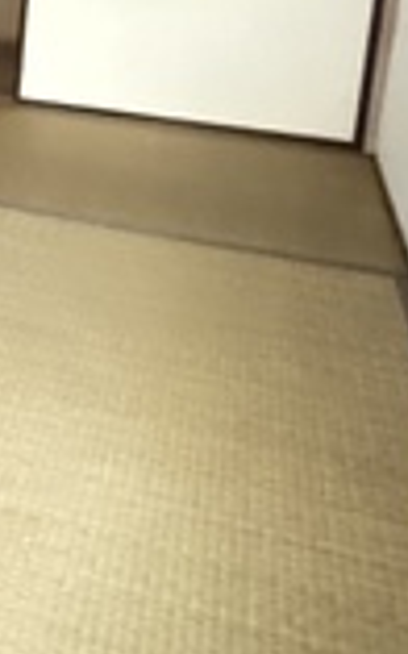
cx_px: -350
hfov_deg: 16.2
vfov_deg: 29.3
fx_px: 1175
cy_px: 23
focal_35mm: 66
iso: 2500
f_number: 2.2
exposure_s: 1/24
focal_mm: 2.22
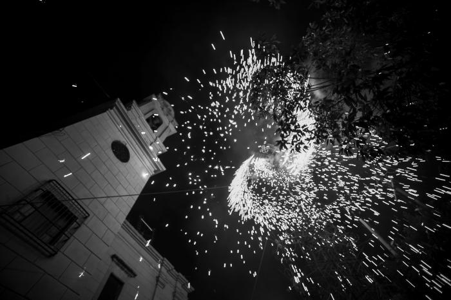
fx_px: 175
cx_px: 226
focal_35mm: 14
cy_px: 150
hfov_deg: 104.3
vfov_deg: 81.2
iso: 100
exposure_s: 1/30
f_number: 2.8
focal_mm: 14
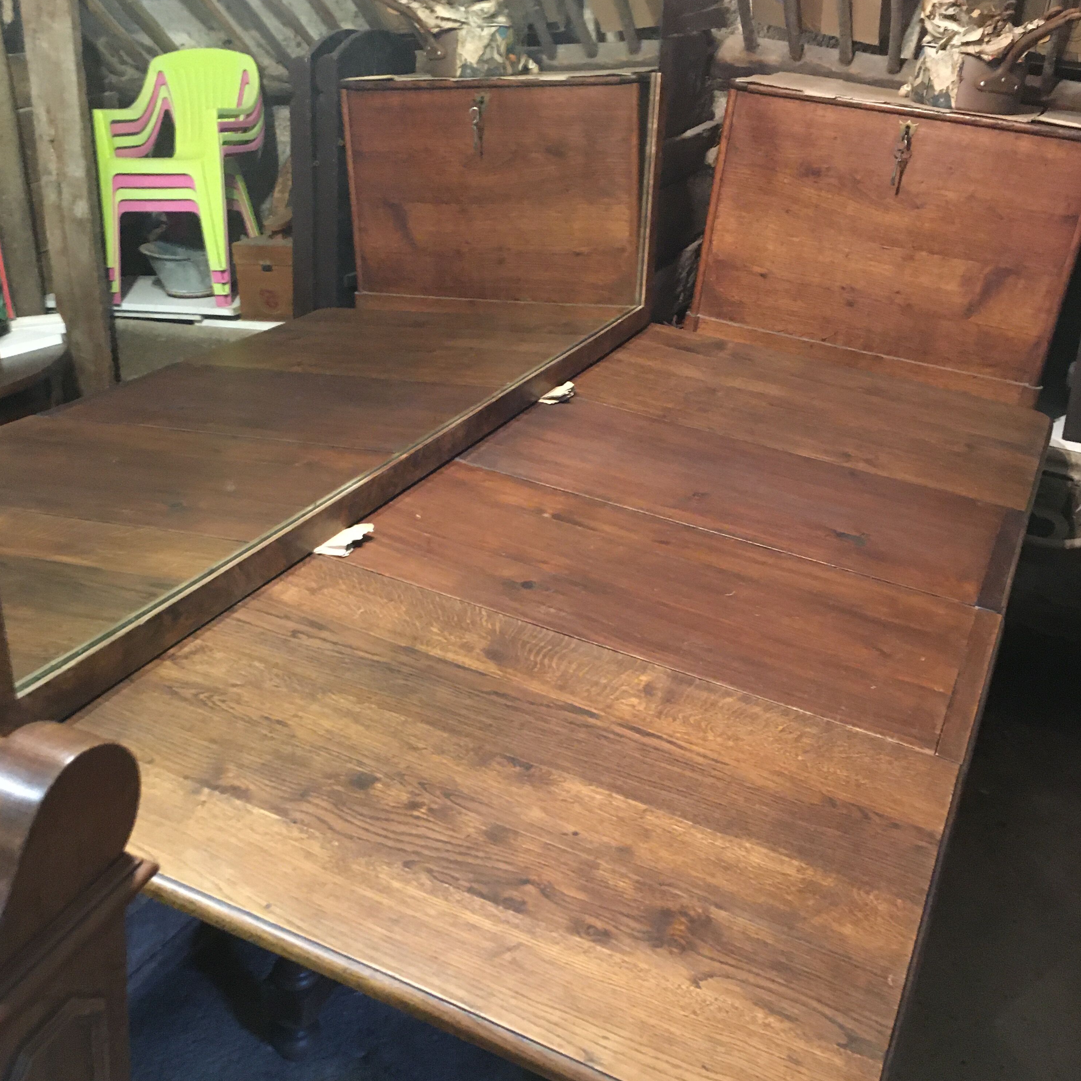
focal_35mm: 35
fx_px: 1237
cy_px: 563
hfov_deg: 47.2
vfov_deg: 47.2
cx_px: 529
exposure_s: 1/17
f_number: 2.2
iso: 400
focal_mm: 4.15
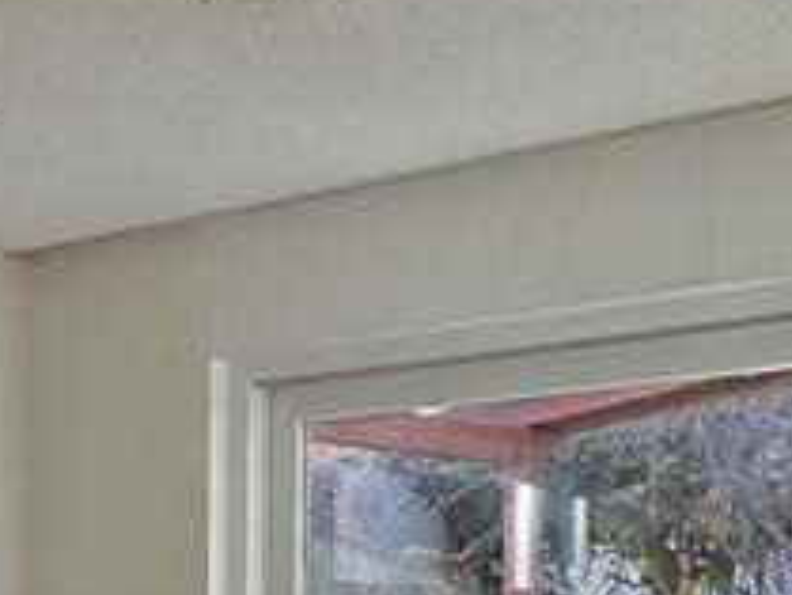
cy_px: 838
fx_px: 2015
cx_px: -87
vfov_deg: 15.7
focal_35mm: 88
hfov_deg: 21.1
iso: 50
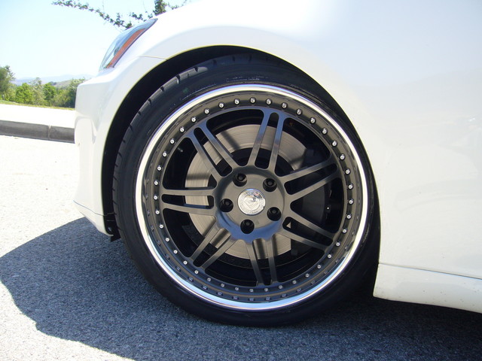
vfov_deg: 39.7
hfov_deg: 51.4
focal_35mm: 36
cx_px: 241
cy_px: 180
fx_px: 501
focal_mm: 6
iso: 80
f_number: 5.7
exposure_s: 1/125
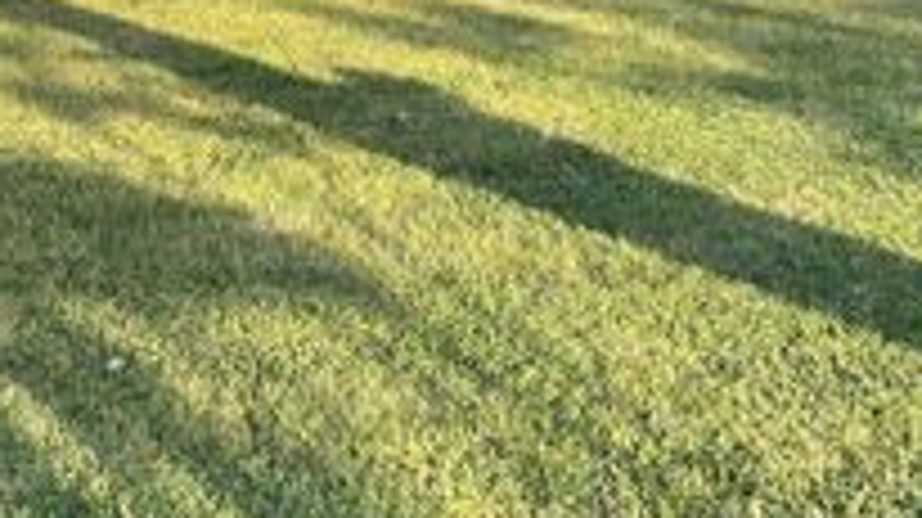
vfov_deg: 16.5
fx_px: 1686
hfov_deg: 30.6
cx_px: 454
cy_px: -151
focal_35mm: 69
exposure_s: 1/121
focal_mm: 4.2
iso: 32
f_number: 1.6
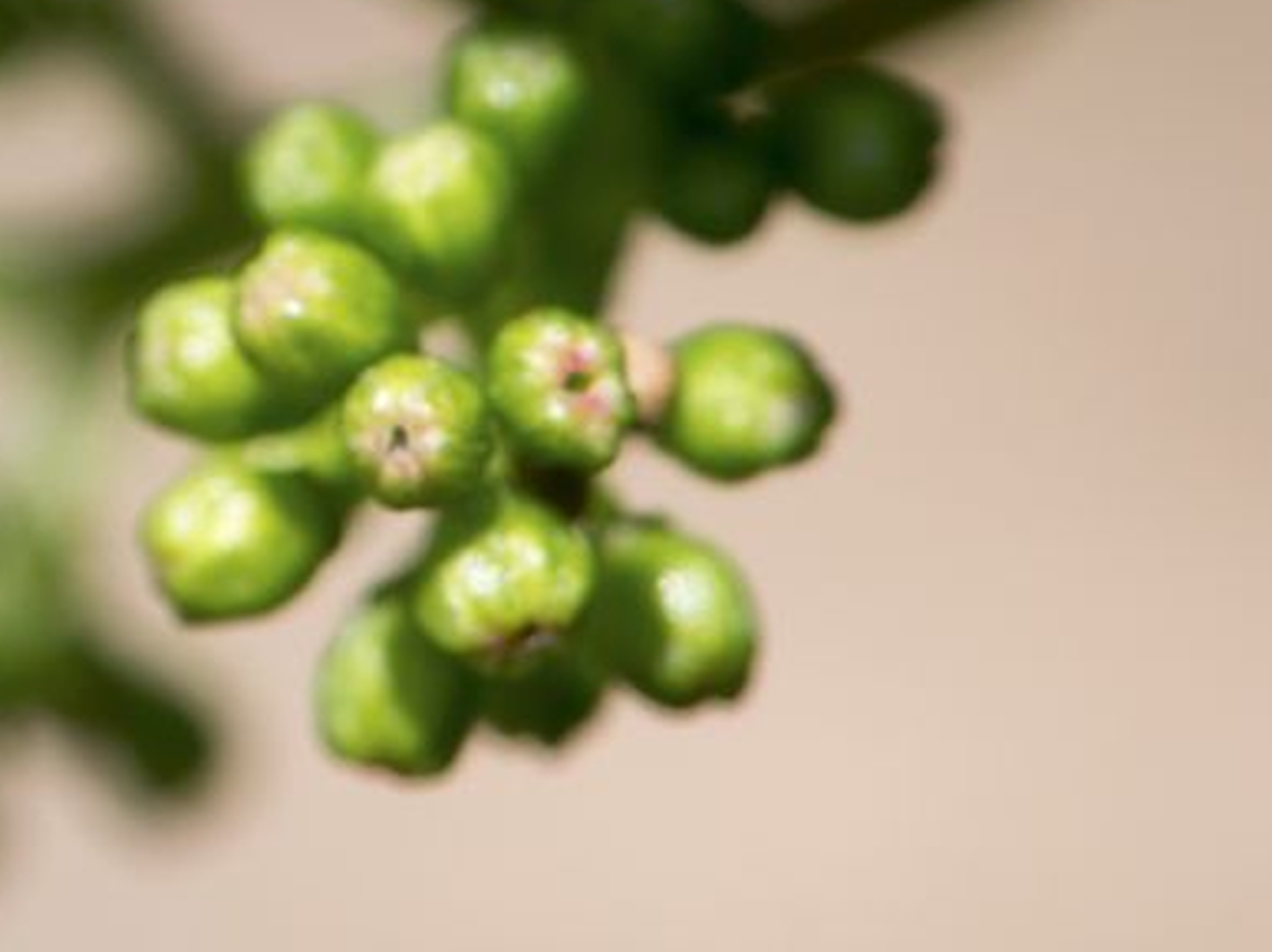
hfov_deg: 5.9
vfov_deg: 4.4
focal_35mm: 335
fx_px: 12302
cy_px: -329
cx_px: -498
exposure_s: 1/125
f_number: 11
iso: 180
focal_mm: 105
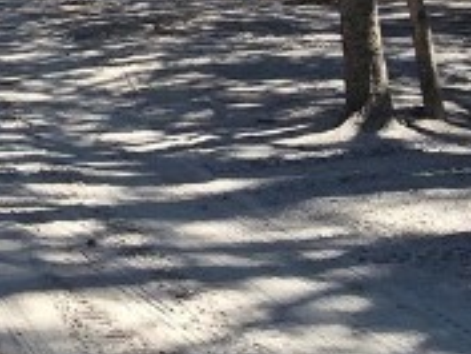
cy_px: -29
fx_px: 1021
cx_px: -221
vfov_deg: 18.9
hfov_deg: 21.9
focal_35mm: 75
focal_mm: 2.2
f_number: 2.2
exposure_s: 1/794
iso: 50
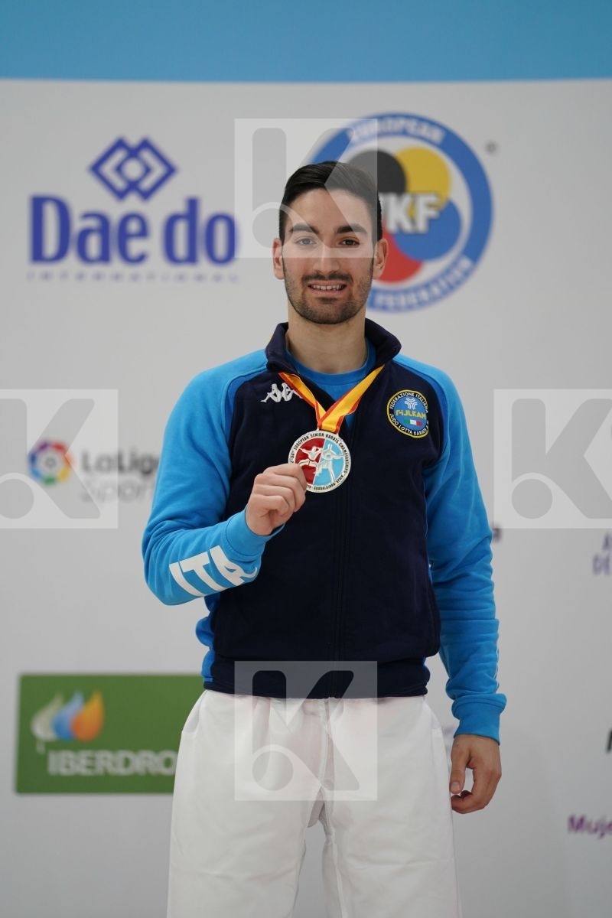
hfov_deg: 6.9
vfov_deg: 10.3
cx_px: 306
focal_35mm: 200
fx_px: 5100
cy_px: 459
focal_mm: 200
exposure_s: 1/250
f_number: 2.8
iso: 800
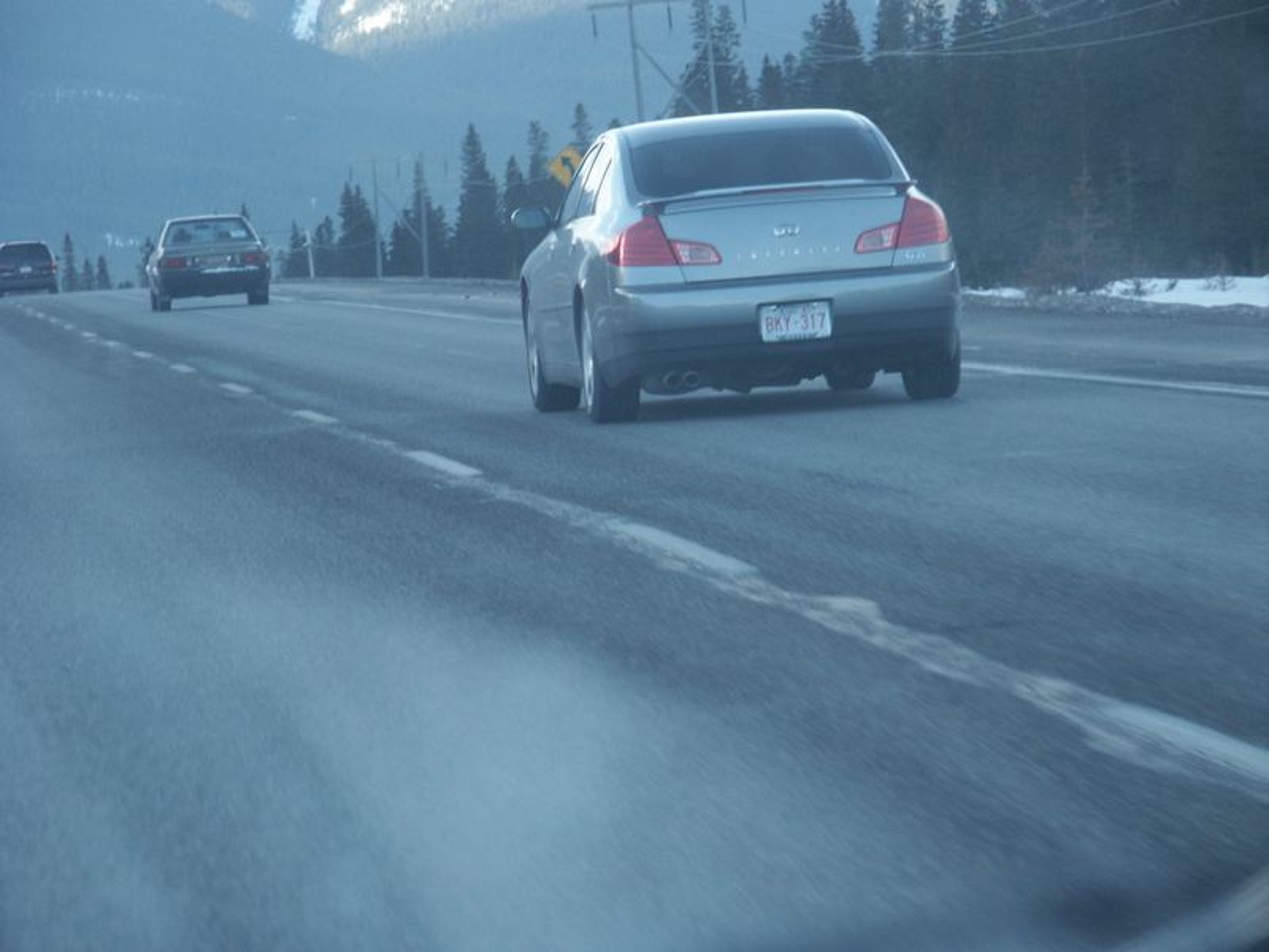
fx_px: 7332
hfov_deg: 9.9
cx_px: 634
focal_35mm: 200
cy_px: 476
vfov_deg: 7.4
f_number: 3.5
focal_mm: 50.69
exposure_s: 1/180
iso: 125
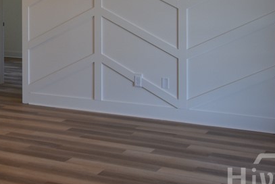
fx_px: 612
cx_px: -52
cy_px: -16
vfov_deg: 16.6
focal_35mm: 80
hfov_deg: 23.3
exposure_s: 1/125
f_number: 5.6
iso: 500
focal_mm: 20
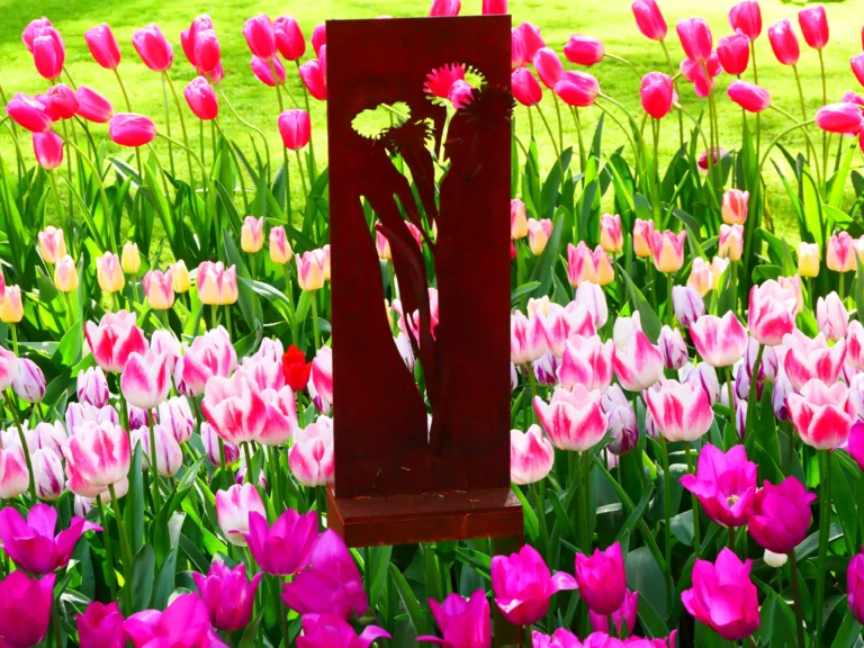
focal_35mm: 86
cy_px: 324
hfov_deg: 22.8
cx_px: 432
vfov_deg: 17.2
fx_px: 2147
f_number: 7.1
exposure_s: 1/320
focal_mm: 43
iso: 1600
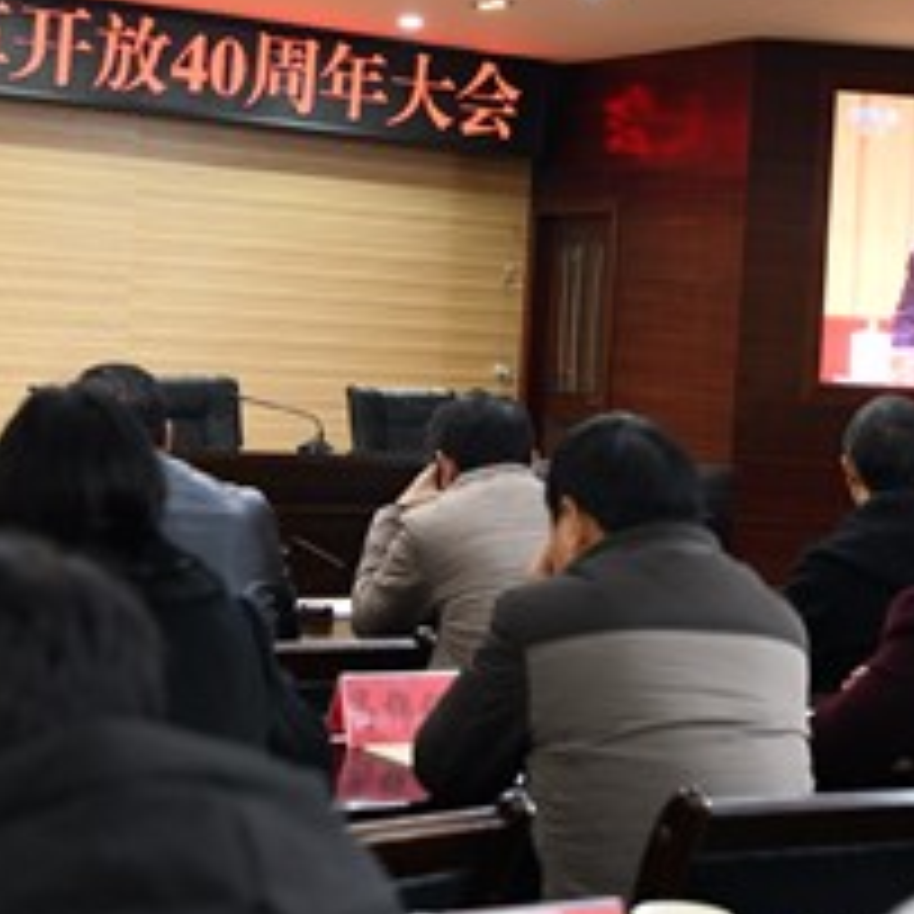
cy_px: 333
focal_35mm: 78
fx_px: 2330
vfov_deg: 22.1
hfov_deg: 22.2
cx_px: 549
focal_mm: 31
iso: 1250
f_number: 3.2
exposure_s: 1/50
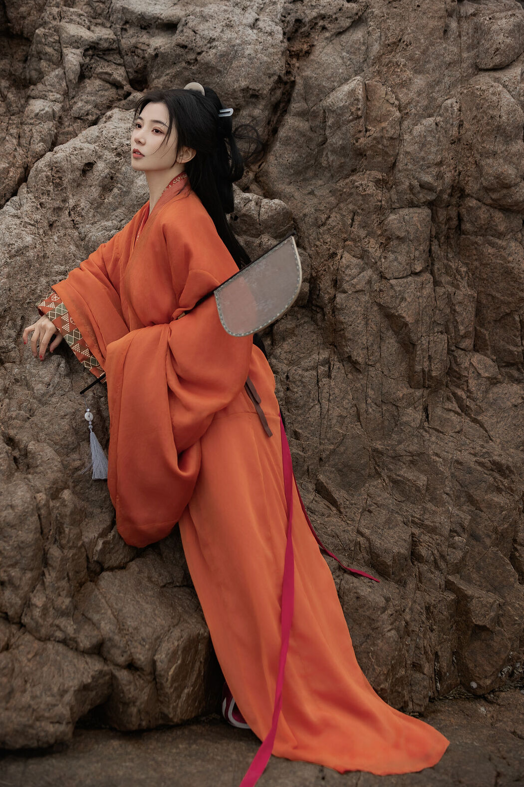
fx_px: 1528
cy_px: 394
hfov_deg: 19.5
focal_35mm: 70
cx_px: 262
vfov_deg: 28.8
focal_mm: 70
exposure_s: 1/320
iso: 200
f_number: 3.5
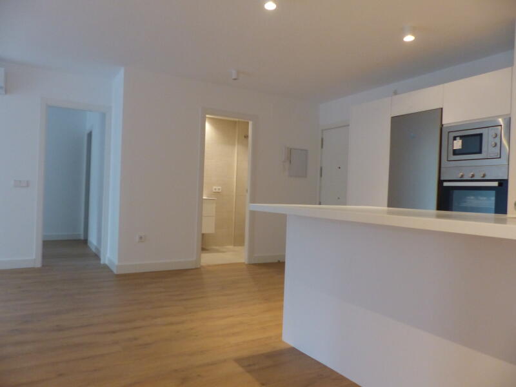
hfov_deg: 69.4
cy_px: 194
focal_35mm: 25
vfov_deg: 54.9
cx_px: 258
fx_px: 373
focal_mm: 4.5
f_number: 2.8
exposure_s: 1/30
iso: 400
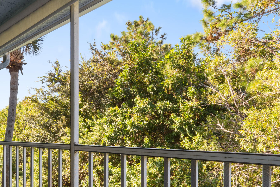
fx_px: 241
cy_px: 133
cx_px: 34
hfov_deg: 53.6
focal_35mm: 31
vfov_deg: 41.5
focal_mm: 14
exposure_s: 1/5
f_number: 9
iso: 250
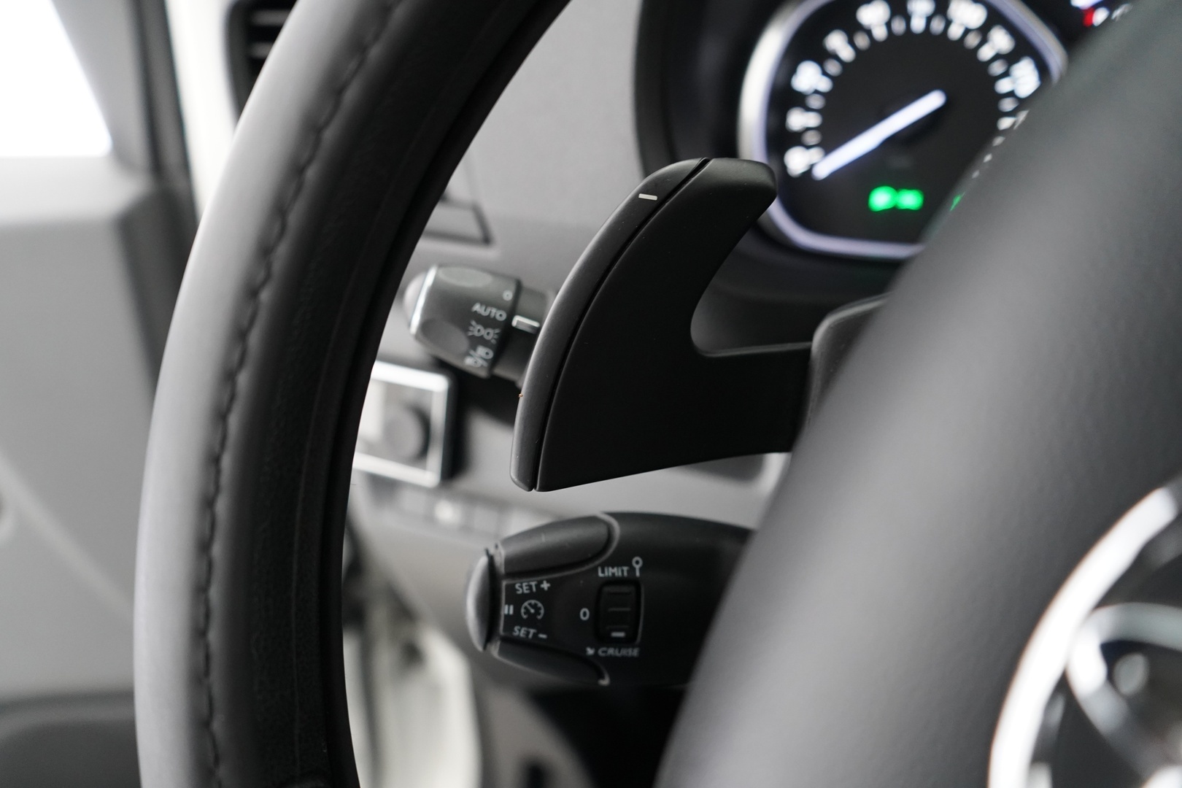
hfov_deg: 65.5
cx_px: 591
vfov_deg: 46.4
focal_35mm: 28
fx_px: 919
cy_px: 394
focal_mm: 28
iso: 3200
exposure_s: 1/25
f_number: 3.5
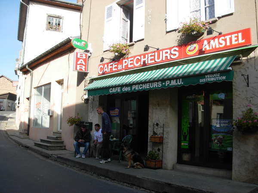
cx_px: 129
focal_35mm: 38
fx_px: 283
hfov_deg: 49.0
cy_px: 96
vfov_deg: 37.7
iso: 79
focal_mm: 6.3
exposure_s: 1/558
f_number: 2.9
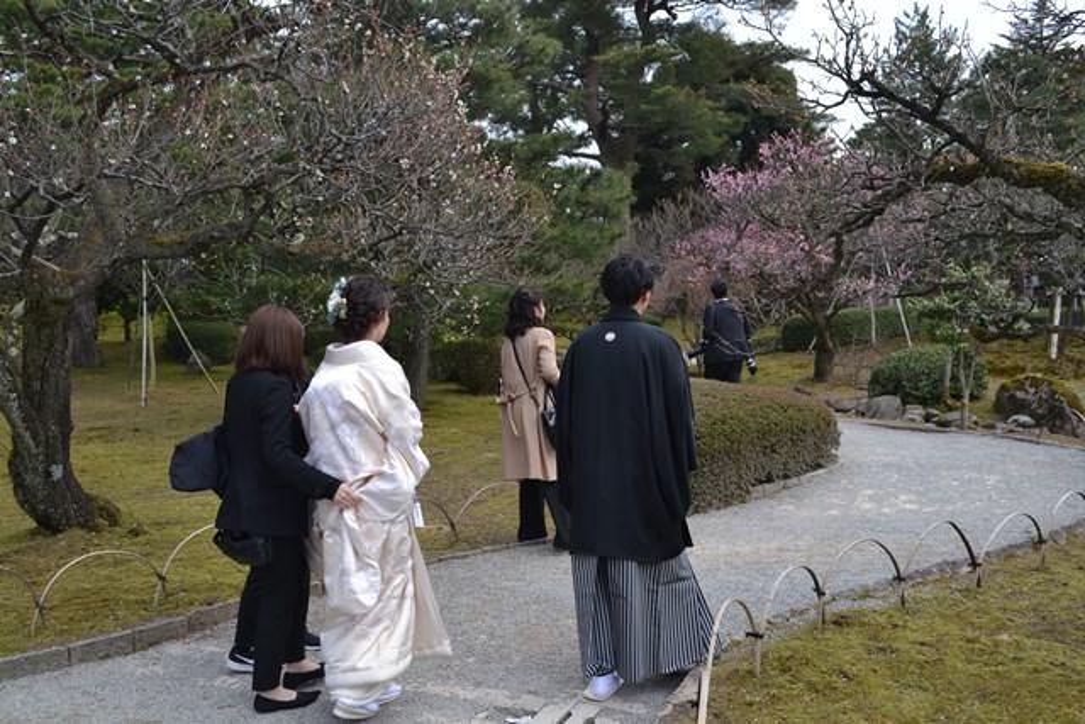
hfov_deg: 57.2
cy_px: 362
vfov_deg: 40.0
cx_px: 542
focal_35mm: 33
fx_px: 995
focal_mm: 22
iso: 100
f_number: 6.3
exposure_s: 1/160
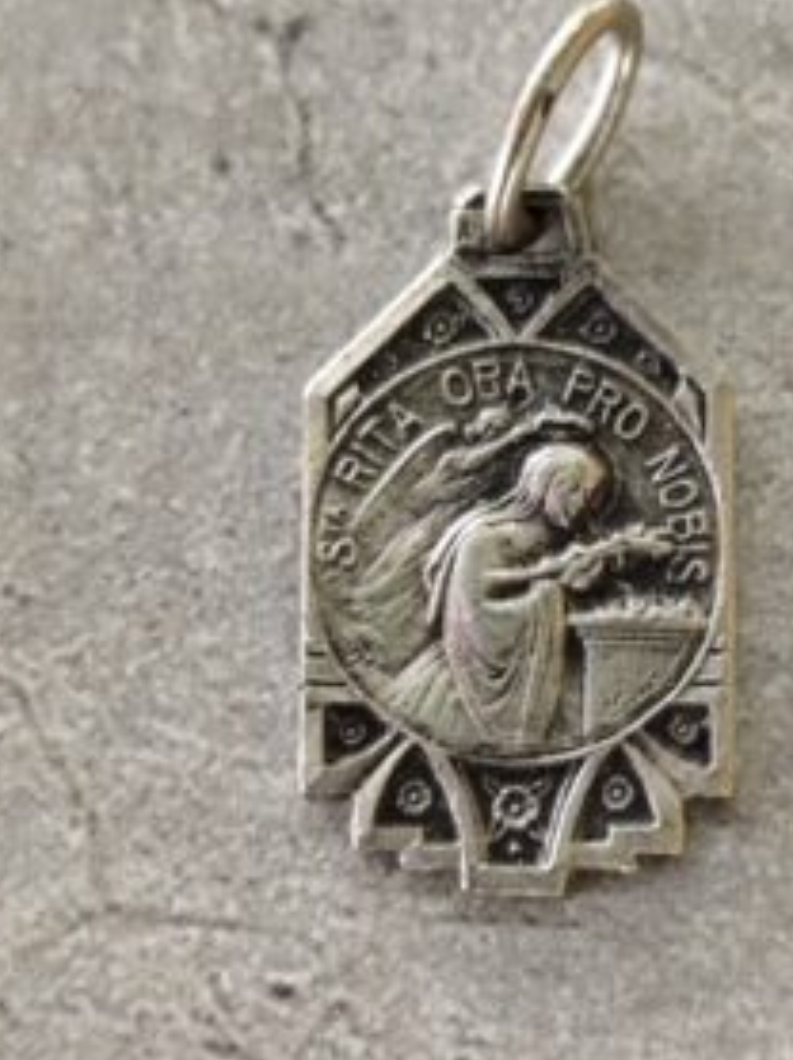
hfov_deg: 11.0
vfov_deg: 14.7
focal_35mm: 134
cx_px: 515
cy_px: 606
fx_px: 4099
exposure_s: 1/25
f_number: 1.65
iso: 1000
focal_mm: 6.19
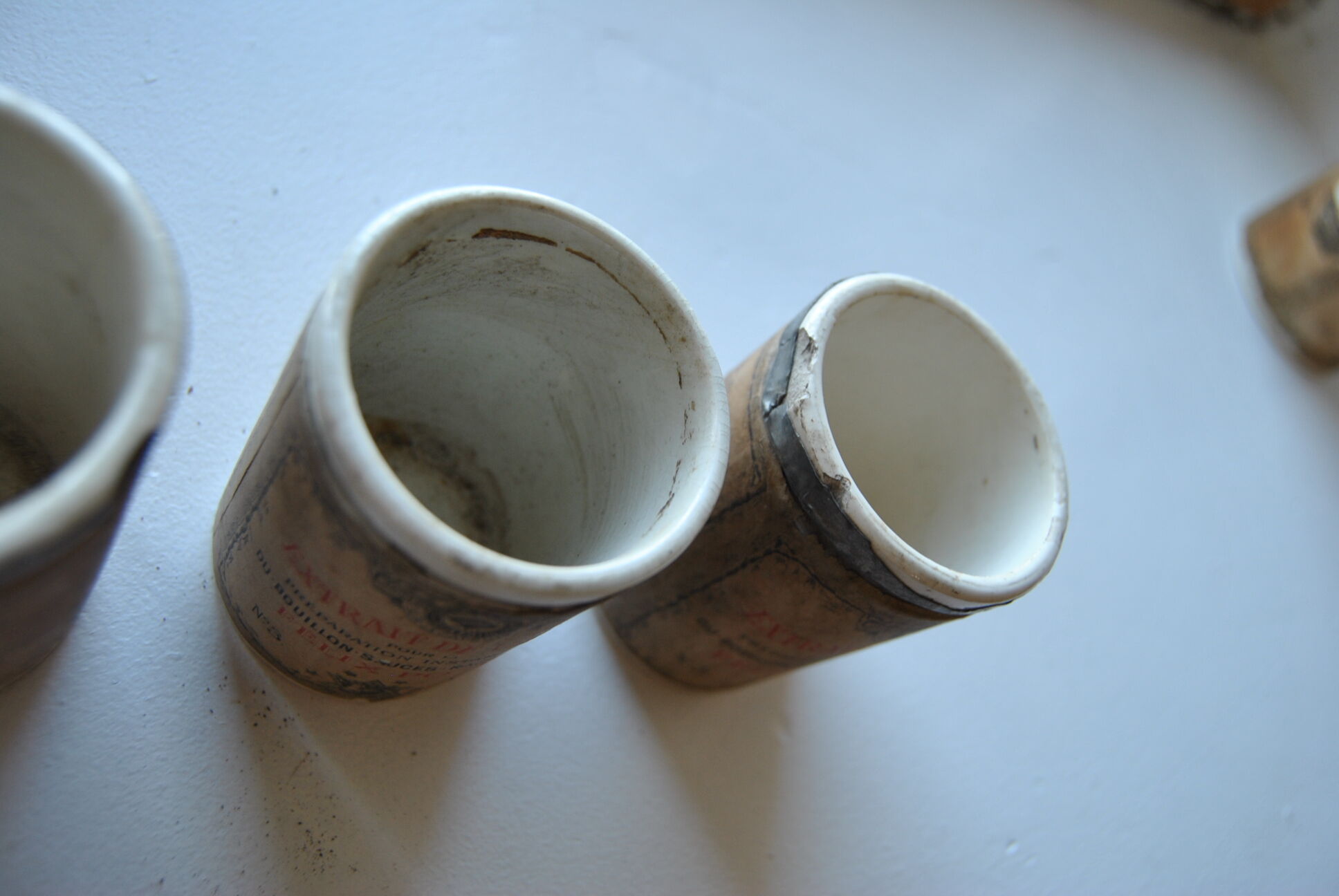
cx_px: 670
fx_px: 1117
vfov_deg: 43.7
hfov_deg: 61.9
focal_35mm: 30
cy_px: 448
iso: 200
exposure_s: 1/60
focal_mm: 20
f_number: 4
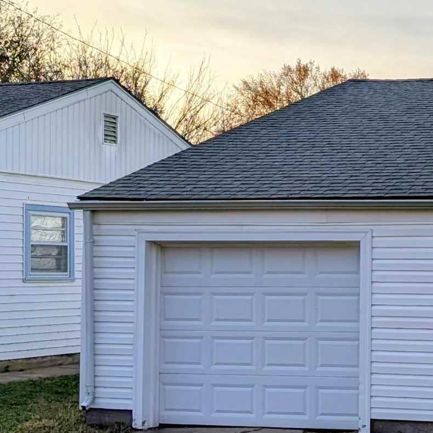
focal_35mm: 82
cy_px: 261
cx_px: 566
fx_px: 1160
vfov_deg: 21.1
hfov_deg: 19.5
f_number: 1.68
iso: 21
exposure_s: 1/749
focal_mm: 6.9
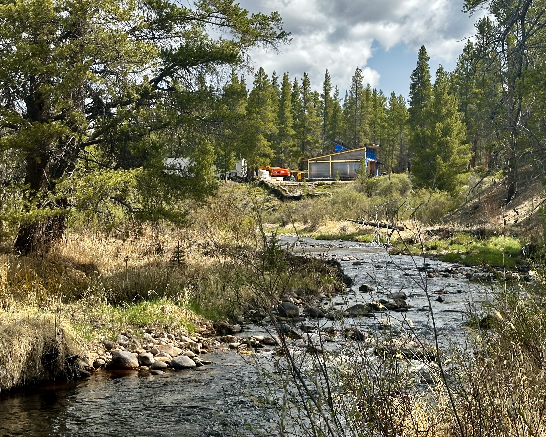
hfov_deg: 30.9
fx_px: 986
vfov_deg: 25.0
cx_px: 307
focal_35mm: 61
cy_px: 182
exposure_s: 1/1953
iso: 64
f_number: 1.78
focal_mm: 6.86
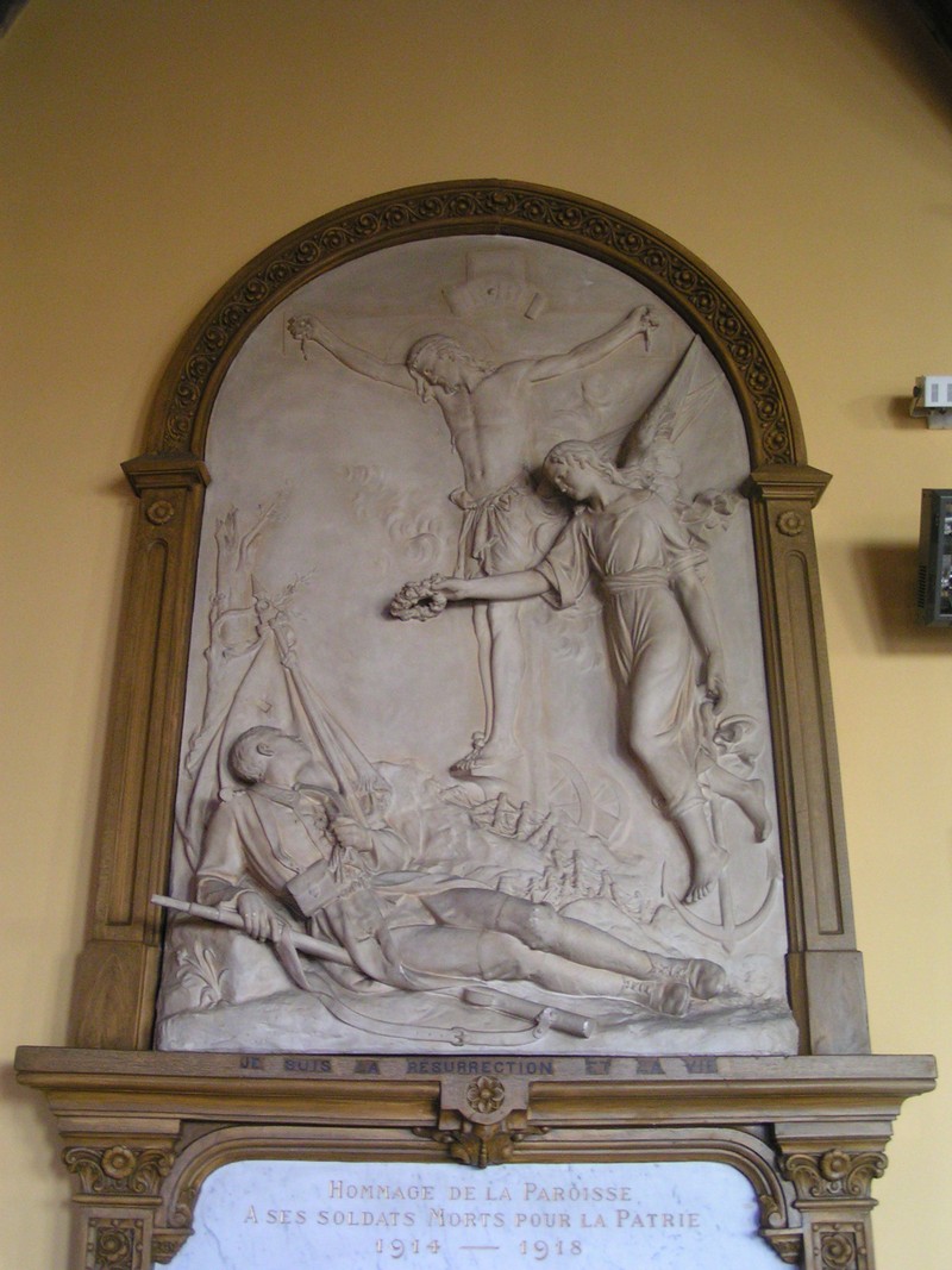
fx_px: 1394
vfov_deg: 49.0
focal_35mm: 38
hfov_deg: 37.7
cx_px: 476
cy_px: 635
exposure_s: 1/10
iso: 200
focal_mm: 5.8
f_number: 2.8
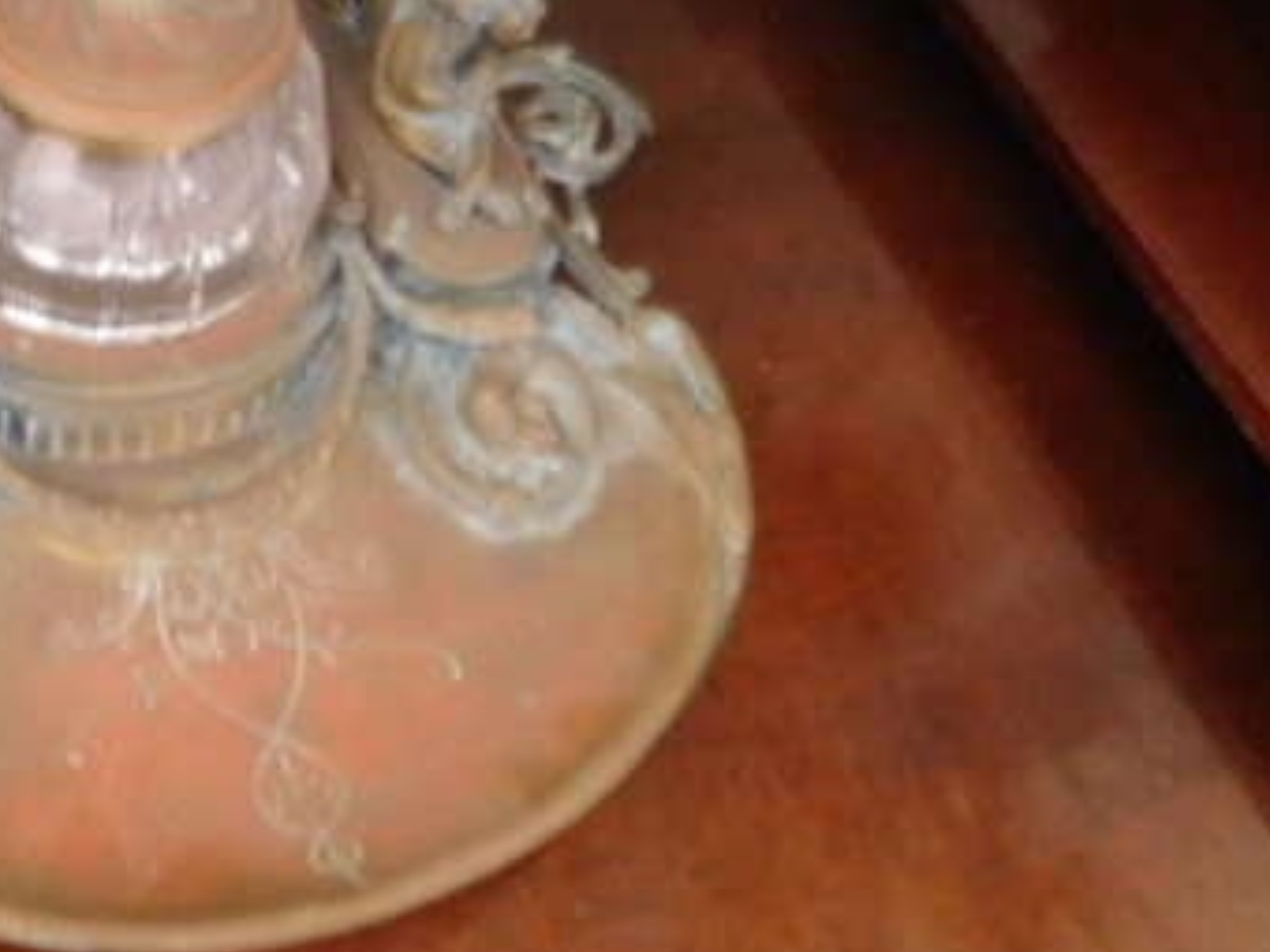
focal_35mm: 47
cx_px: 157
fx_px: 1724
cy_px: 441
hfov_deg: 38.0
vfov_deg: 30.9
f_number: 3.4
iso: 800
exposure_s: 1/4
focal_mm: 4.5
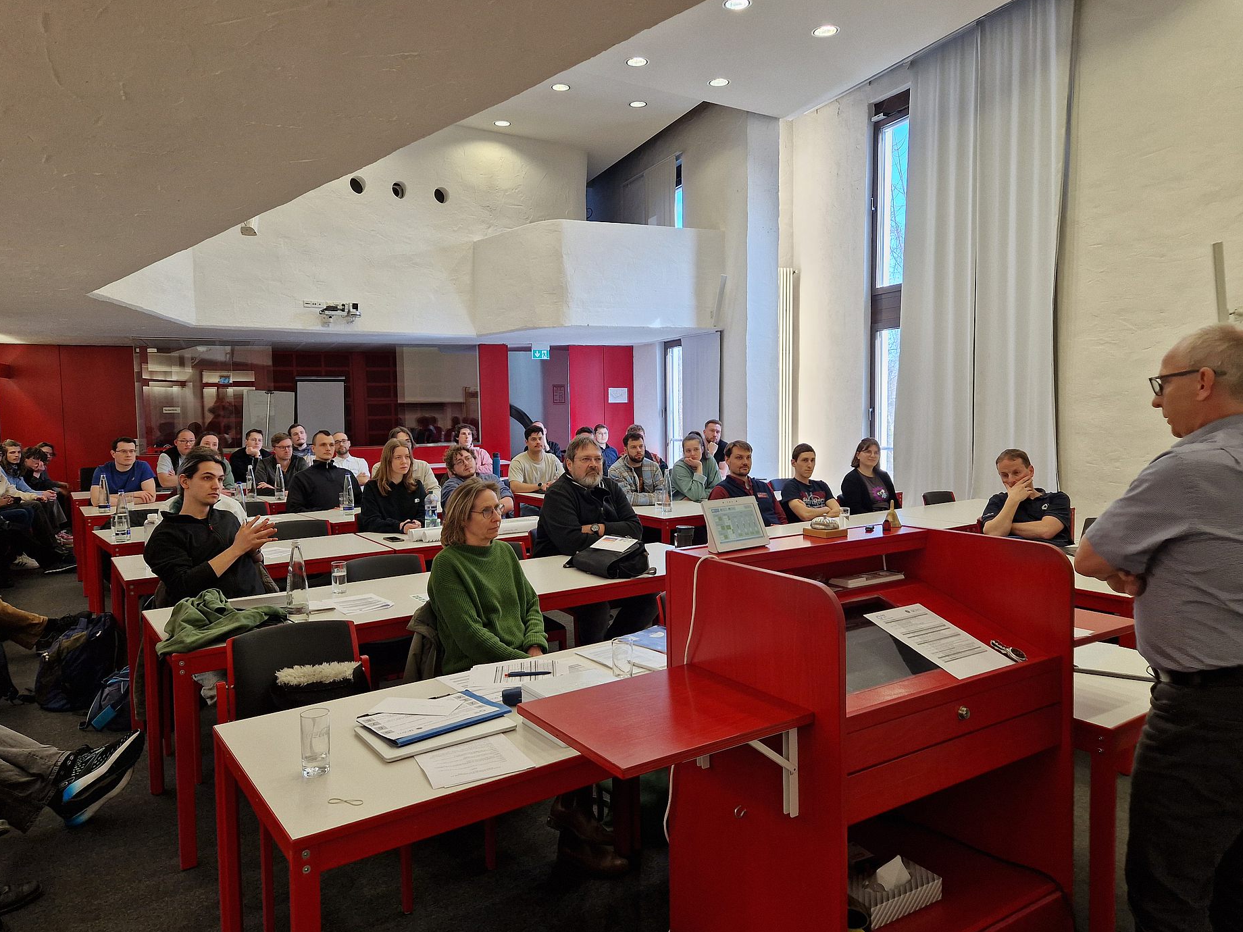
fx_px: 862
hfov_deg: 71.6
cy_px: 470
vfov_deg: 56.8
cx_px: 613
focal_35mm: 24
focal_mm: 5.4
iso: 100
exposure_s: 1/180
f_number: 1.8
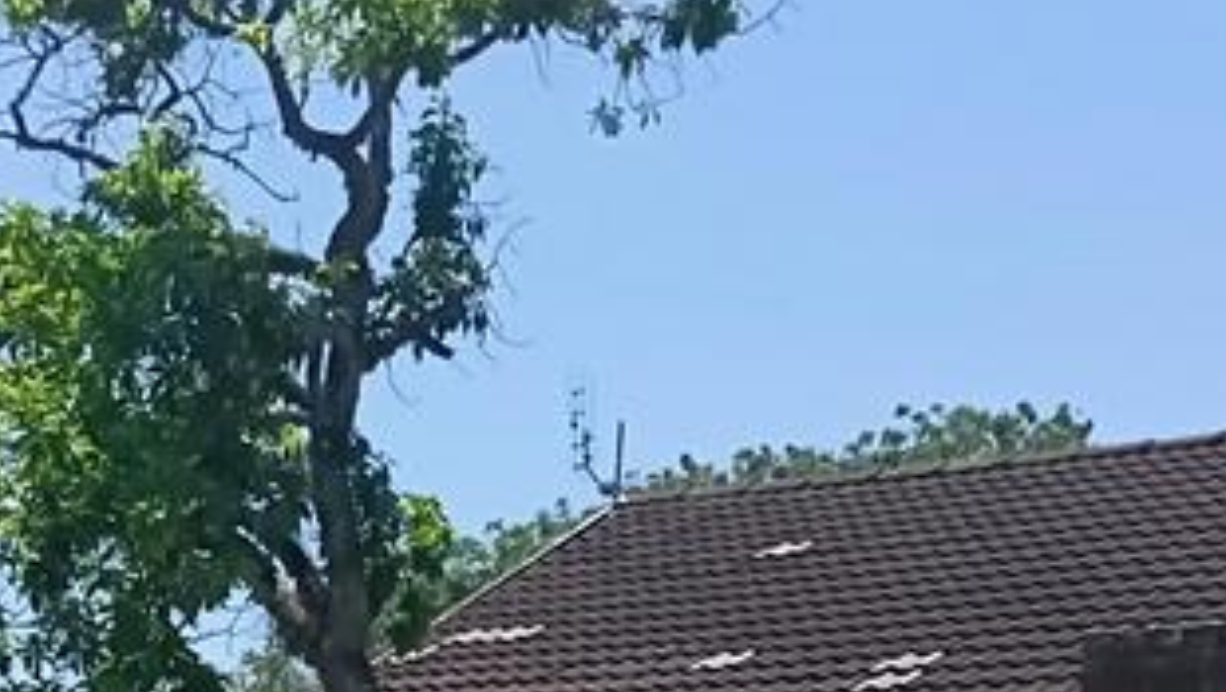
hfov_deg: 28.4
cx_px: 253
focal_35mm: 73
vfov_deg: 14.0
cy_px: 1372
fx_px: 2375
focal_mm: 3.96
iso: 100
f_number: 1.8
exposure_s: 1/654
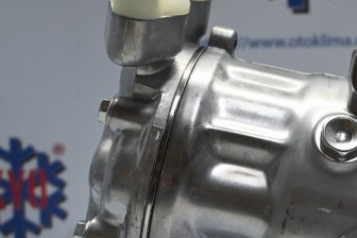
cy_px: 130
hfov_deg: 22.3
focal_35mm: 89
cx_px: 312
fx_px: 884
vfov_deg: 15.3
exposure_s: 1/125
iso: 900
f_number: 4.2
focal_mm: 25
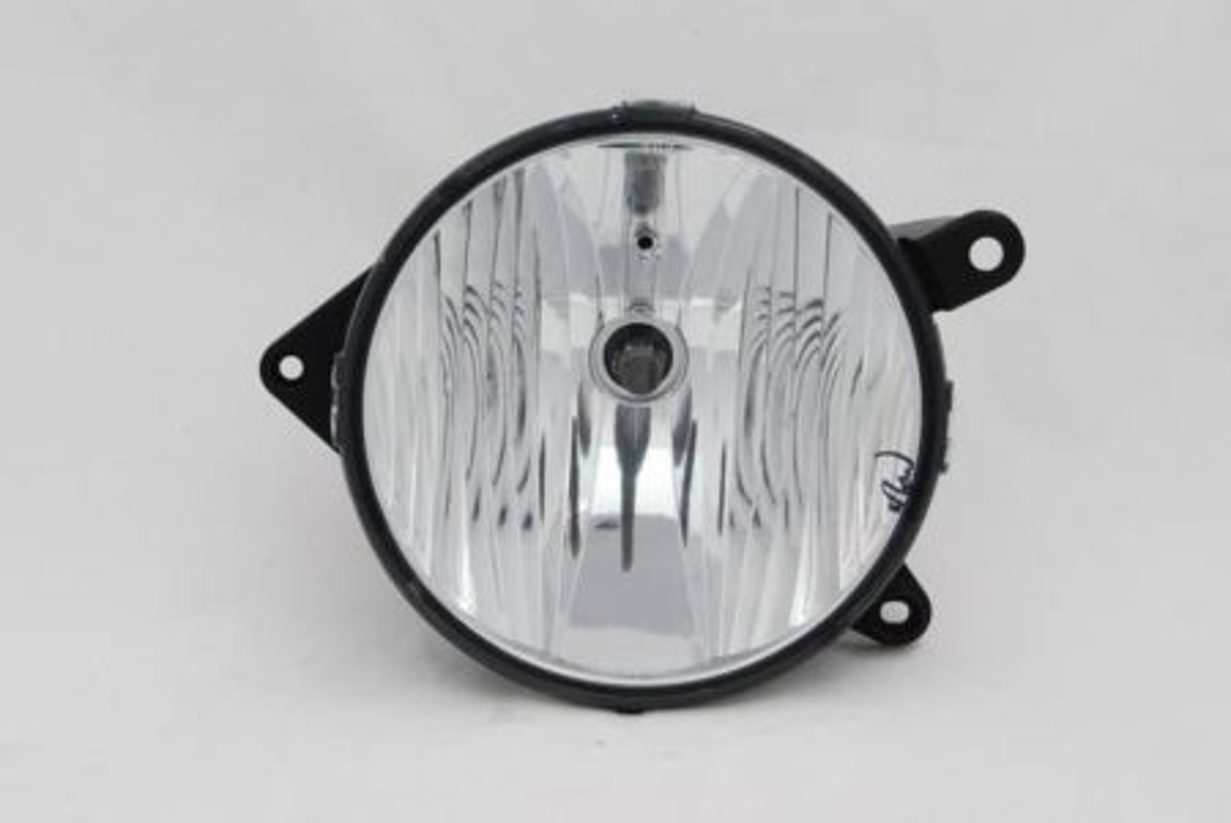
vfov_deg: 16.6
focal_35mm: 82
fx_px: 2824
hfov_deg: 24.6
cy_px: 412
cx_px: 616
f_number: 11
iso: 100
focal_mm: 55
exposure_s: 1/1.3
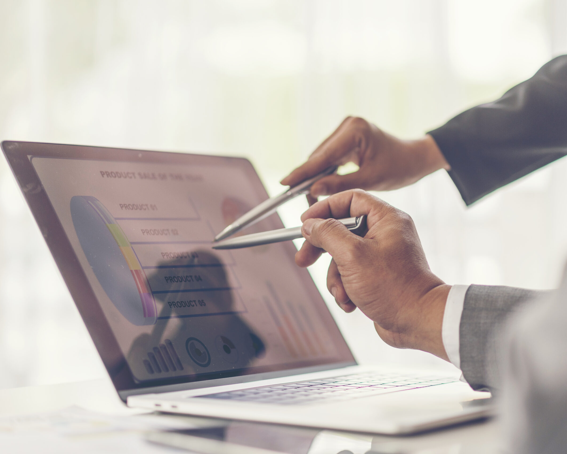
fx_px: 1611
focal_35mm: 96
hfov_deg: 19.9
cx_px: 324
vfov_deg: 16.0
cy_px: 228
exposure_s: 1/250
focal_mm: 85
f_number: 1.8
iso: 160
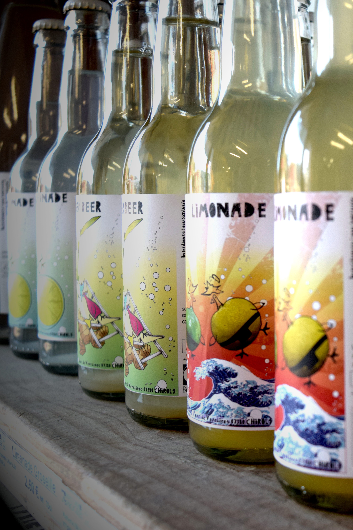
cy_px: 266
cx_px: 362
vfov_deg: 39.6
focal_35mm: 50
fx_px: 735
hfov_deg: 25.5
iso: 800
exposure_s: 1/160
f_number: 5
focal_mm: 22
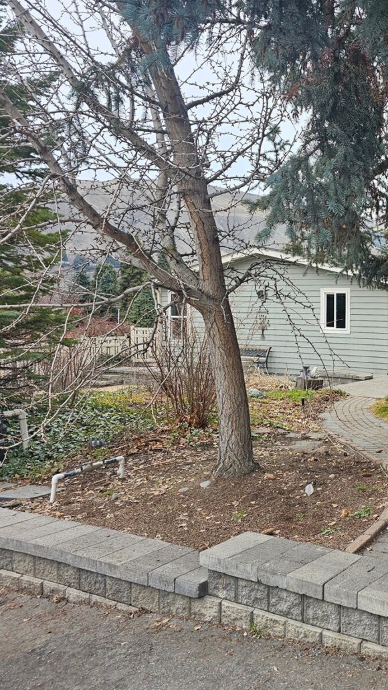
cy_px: 343
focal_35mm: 34
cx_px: 405
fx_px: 622
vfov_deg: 58.0
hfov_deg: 31.5
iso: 16
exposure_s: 1/180
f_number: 1.7
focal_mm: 6.3
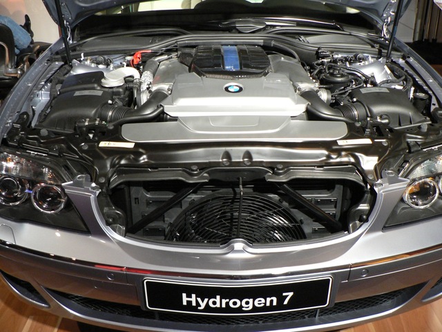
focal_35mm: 36
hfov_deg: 51.4
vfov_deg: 39.7
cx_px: 221
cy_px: 166
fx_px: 460
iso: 200
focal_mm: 6
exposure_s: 1/6
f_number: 2.8
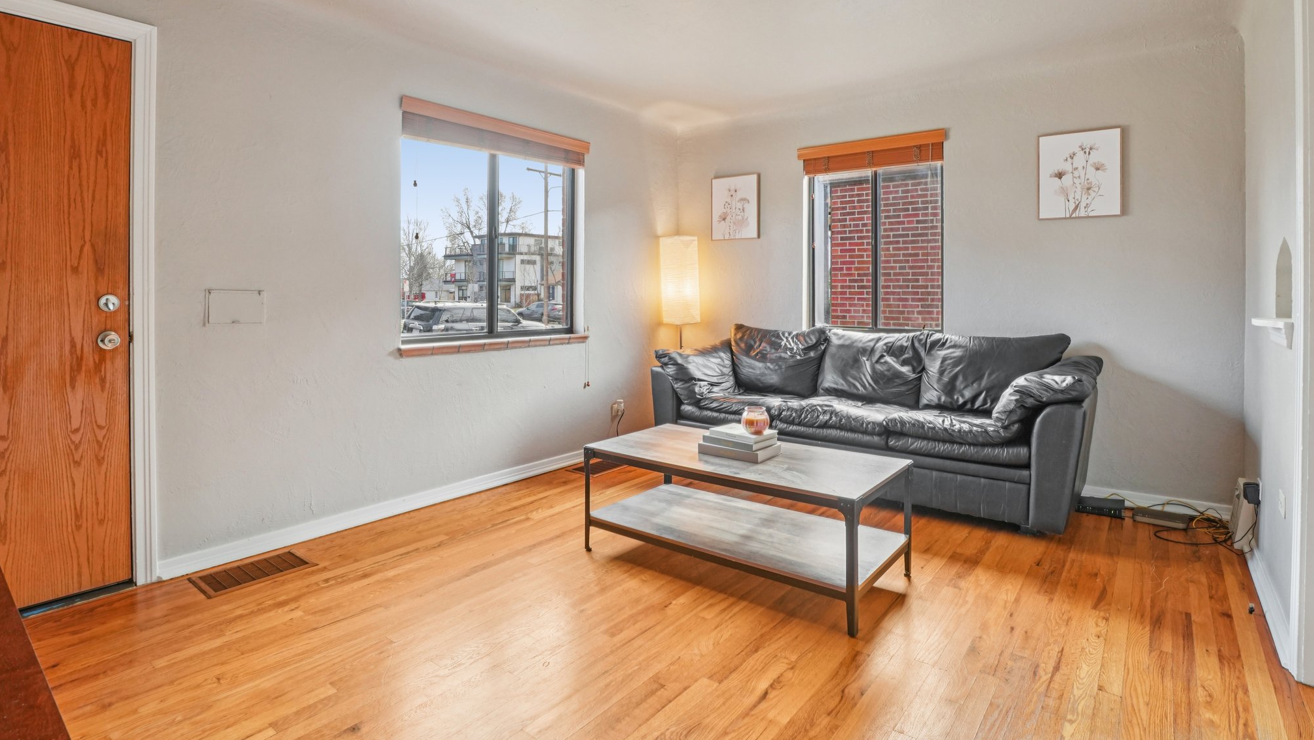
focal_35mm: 18
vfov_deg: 61.9
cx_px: 648
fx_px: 611
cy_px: 300
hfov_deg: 94.2
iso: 400
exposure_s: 1/30
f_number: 8
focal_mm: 11
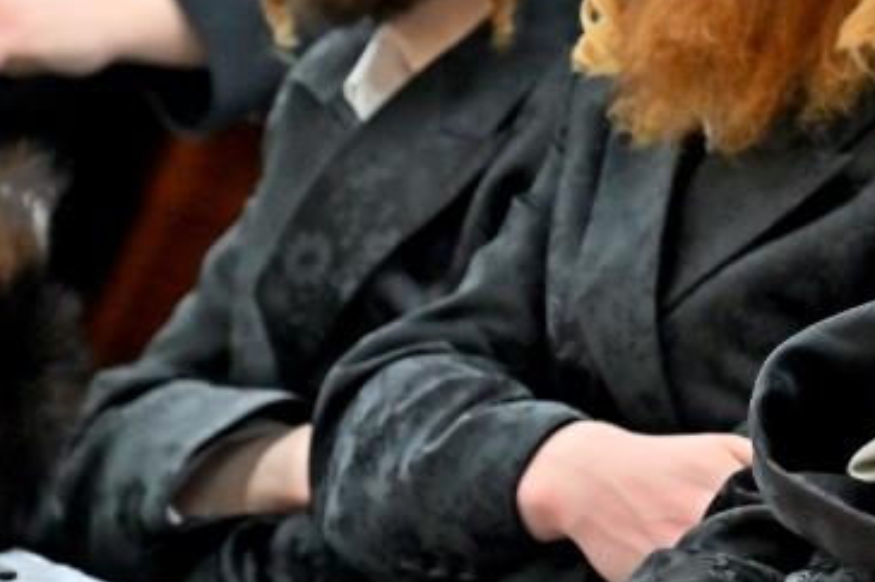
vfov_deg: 2.7
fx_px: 12312
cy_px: -204
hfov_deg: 4.1
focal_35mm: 507
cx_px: 978
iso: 1000
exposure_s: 1/200
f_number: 4
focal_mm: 120
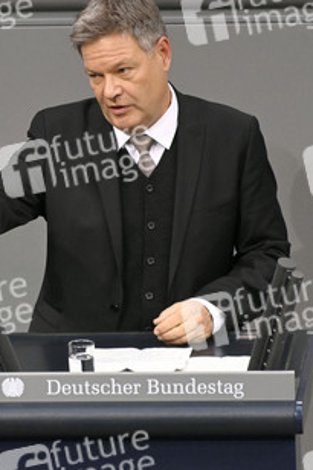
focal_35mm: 649
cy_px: 238
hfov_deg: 2.1
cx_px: 121
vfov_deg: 3.2
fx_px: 8473
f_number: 5.6
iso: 10000
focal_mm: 500
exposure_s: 1/320
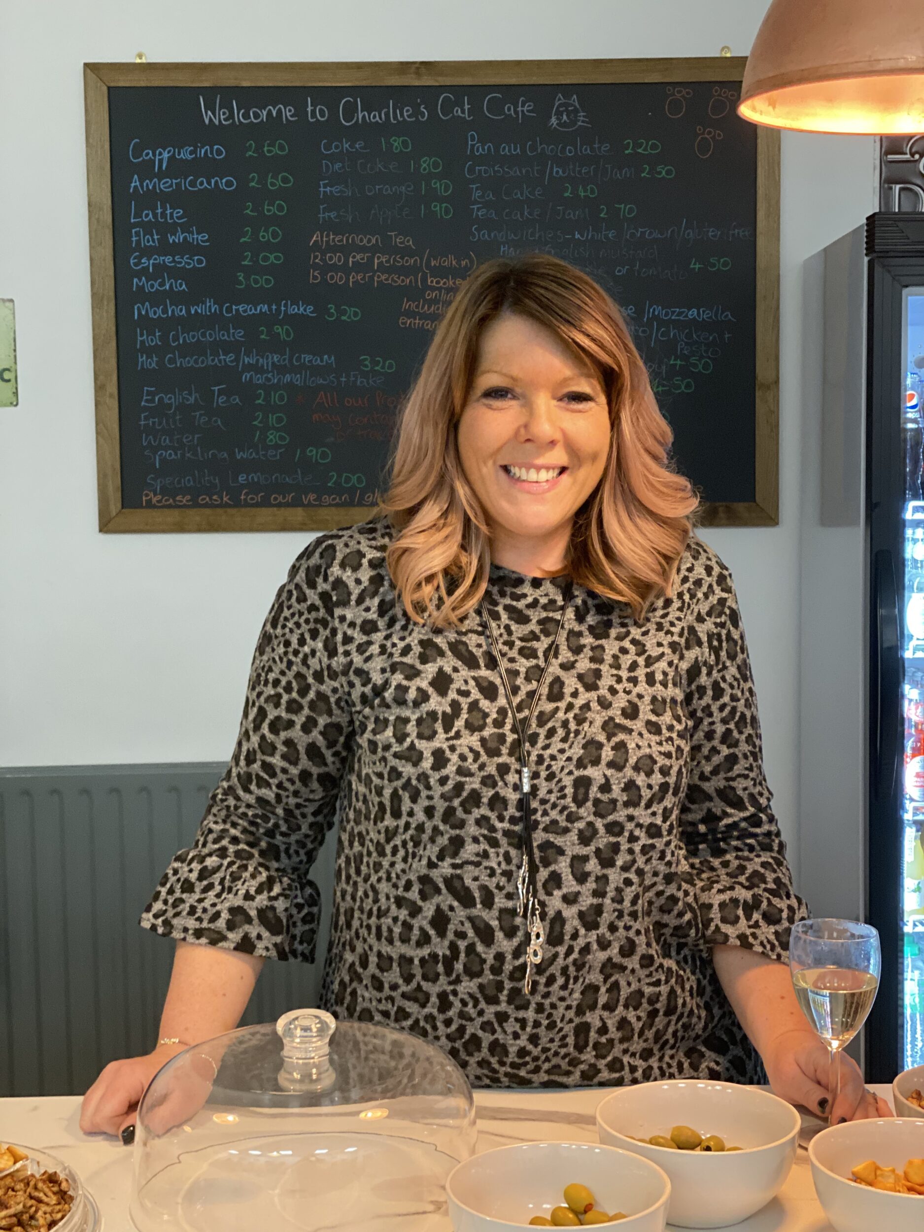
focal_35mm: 52
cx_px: 462
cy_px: 616
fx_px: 1851
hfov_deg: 28.0
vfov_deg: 36.8
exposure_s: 1/50
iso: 200
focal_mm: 6
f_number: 2
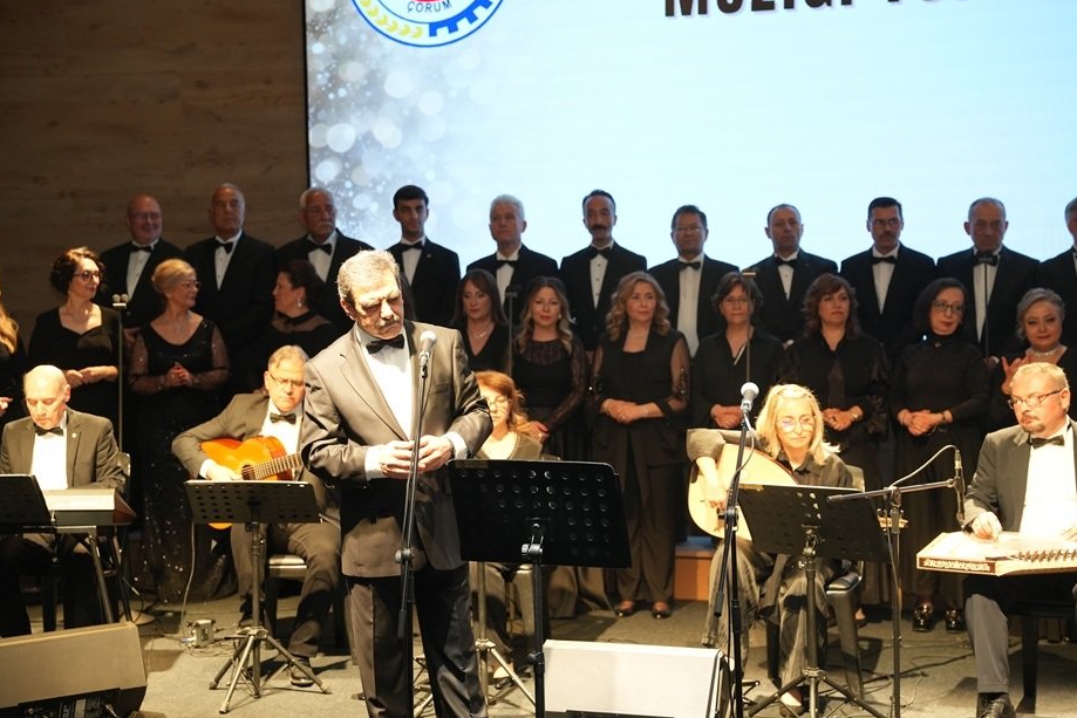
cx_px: 483
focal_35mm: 78
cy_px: 345
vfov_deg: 17.5
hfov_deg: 26.0
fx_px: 2334
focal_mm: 70
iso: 1000
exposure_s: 1/250
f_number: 2.8
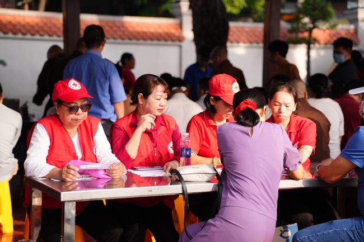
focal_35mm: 81
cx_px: 182
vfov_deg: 16.8
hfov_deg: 25.1
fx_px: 819
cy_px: 121
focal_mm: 81
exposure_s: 1/1000
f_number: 2.8
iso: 400
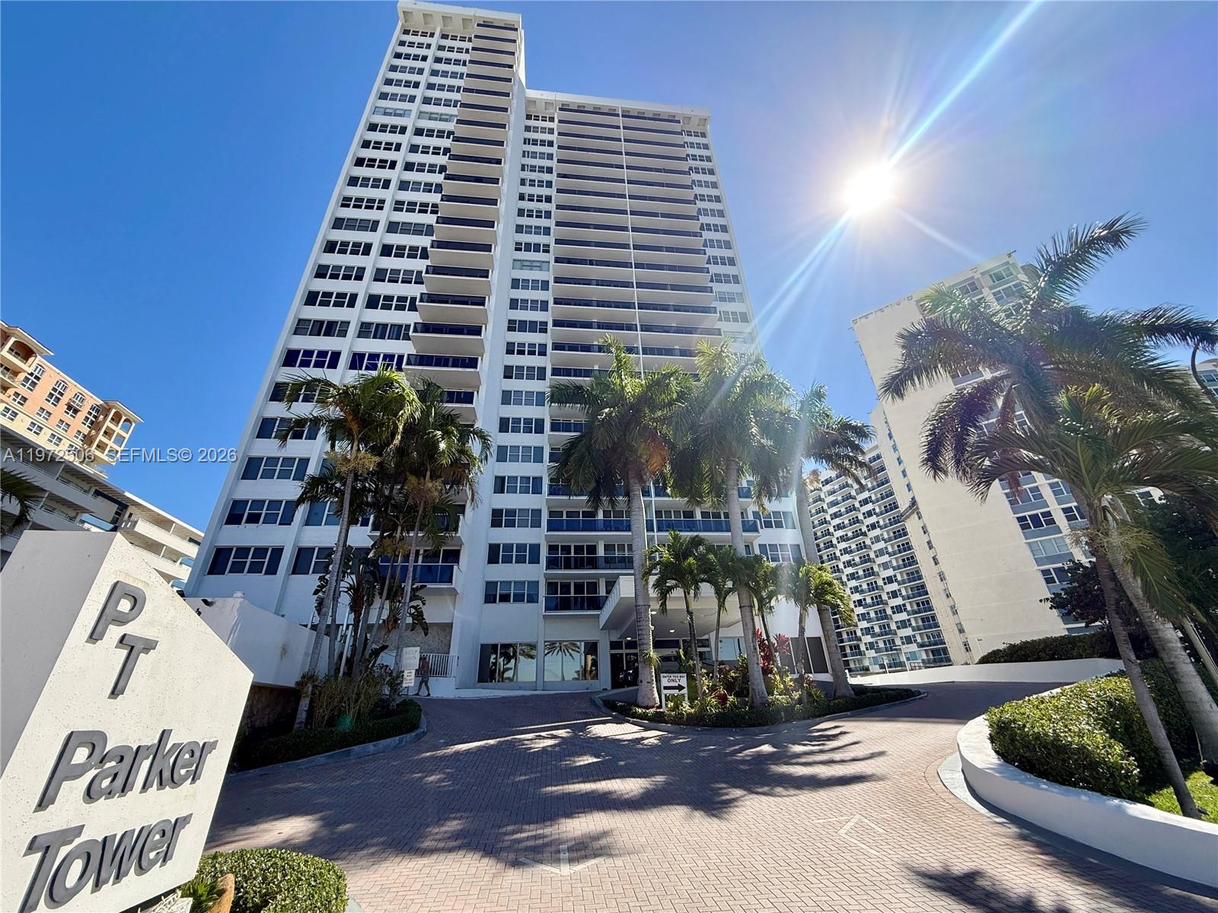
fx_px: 493
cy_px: 456
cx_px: 609
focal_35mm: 14
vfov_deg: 85.7
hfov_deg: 102.1
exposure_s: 1/1901
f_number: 2.2
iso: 50
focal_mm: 2.22
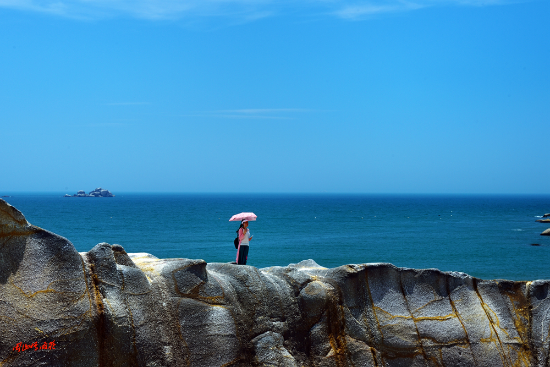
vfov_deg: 22.6
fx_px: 917
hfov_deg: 33.4
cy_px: 184
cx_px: 275
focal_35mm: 60
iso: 160
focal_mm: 60
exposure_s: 1/160
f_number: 14
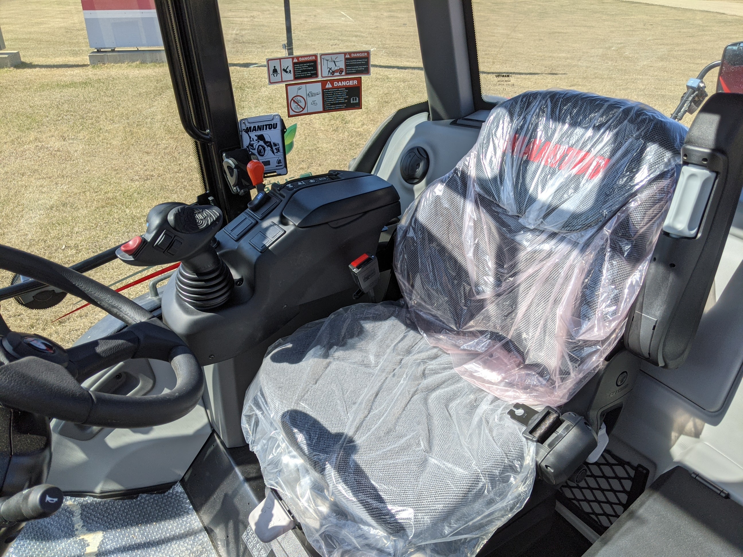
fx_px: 580
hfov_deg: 65.3
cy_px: 278
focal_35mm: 27
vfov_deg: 51.4
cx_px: 372
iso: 49
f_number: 1.8
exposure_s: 1/1381
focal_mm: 4.44
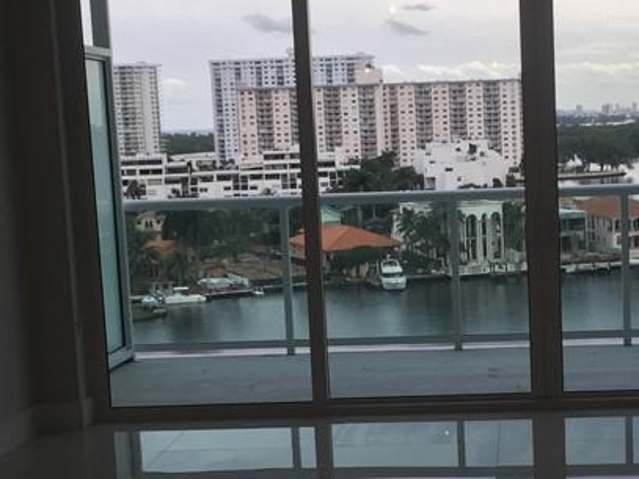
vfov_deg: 20.1
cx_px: 488
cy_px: 313
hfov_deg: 26.3
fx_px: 1347
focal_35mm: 73
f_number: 2.2
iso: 50
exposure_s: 1/120
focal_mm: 4.15
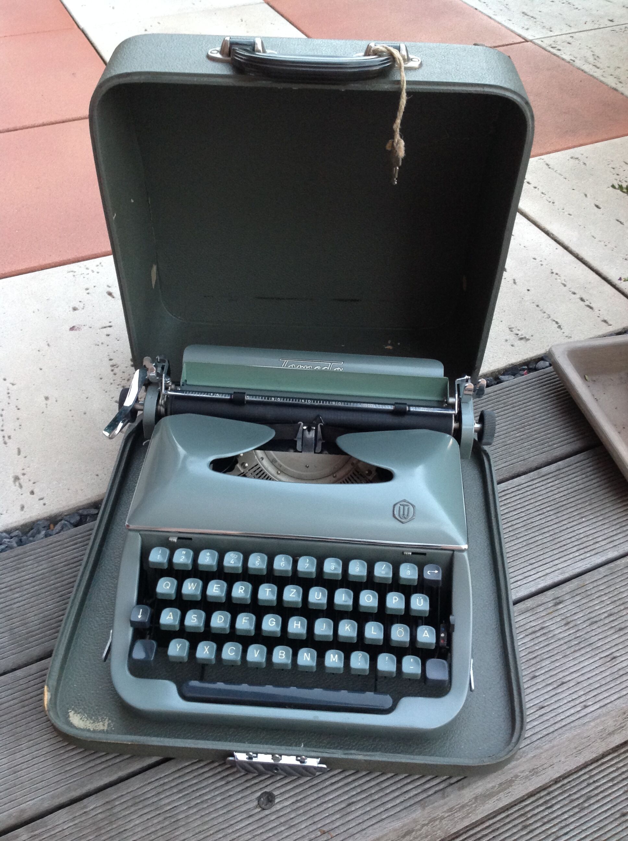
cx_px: 314
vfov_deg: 52.7
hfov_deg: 40.6
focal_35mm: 35
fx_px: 849
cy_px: 420
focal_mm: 4.28
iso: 160
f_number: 2.4
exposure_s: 1/15
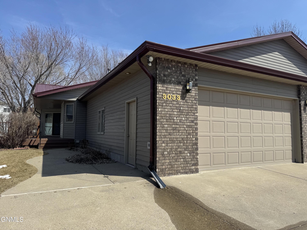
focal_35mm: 24
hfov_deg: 71.6
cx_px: 154
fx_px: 213
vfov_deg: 56.8
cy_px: 115
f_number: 1.78
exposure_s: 1/4950
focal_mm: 6.76
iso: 80
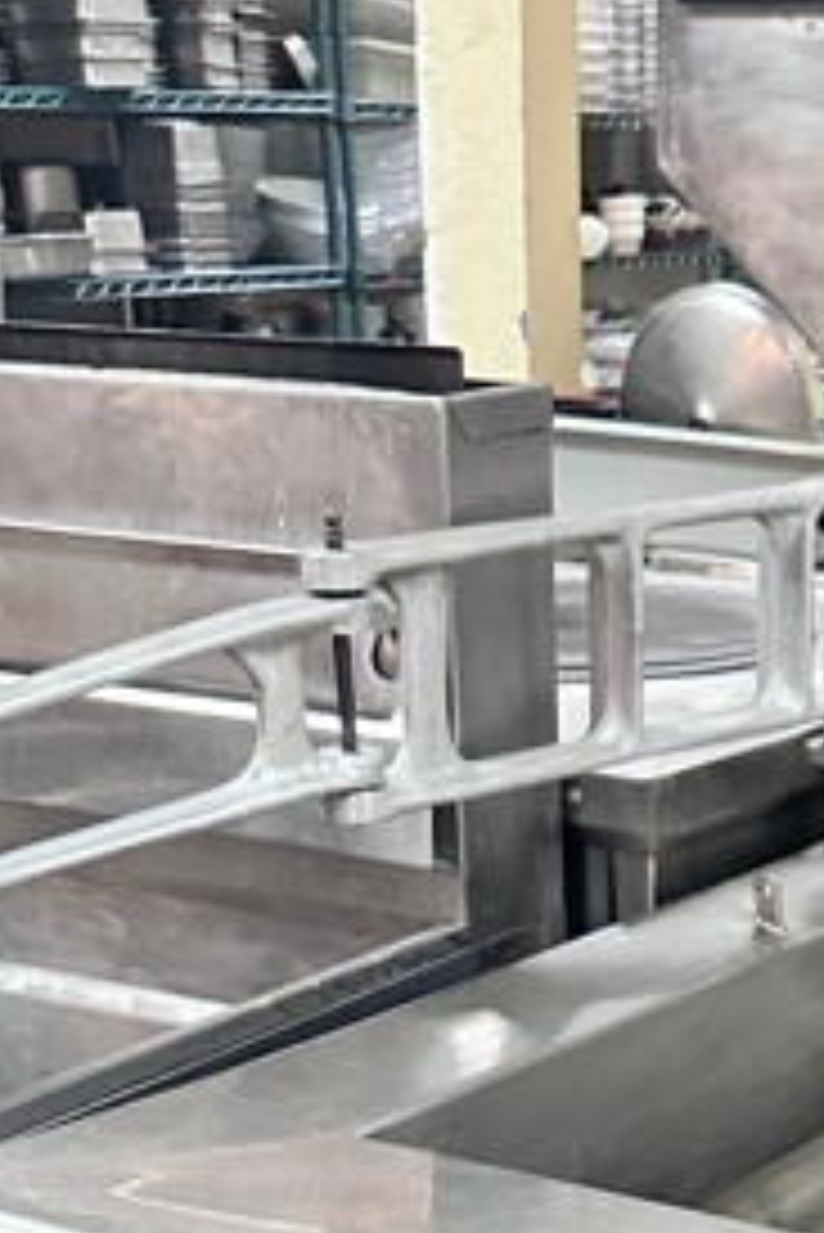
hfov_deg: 18.1
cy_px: 1600
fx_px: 2537
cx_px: 792
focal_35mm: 74
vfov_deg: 24.0
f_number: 1.78
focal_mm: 6.86
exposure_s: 1/60
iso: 500
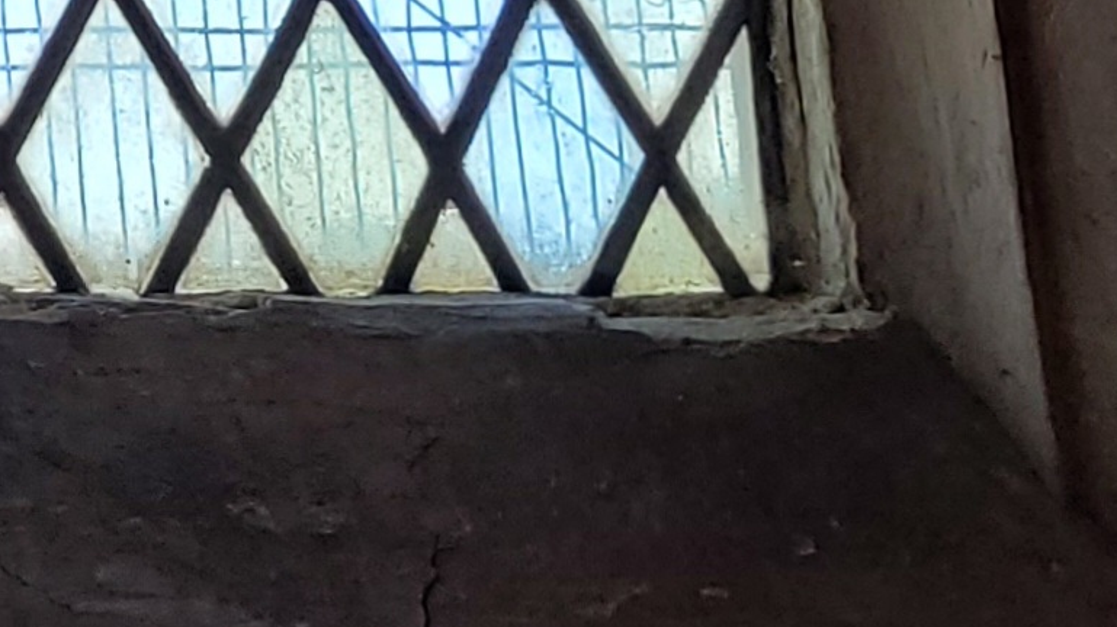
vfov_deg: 7.4
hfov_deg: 14.2
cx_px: -529
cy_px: -1338
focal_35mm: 142
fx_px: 4204
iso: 40
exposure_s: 1/303
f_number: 1.8
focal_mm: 5.4
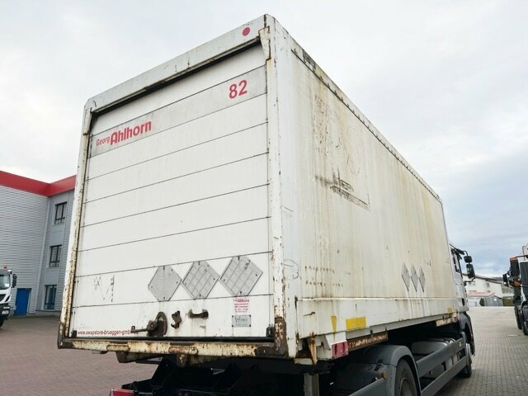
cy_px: 198
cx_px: 264
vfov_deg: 53.1
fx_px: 397
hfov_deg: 67.3
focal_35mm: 26
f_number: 1.5
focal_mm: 5.7
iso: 50
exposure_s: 1/588
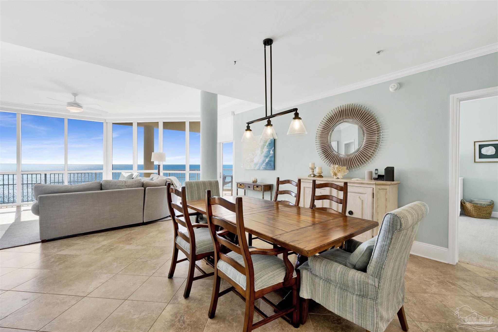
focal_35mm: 16
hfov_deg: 98.5
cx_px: 249
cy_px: 166
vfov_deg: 75.5
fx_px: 214
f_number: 11
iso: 500
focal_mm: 15.5
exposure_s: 1/60
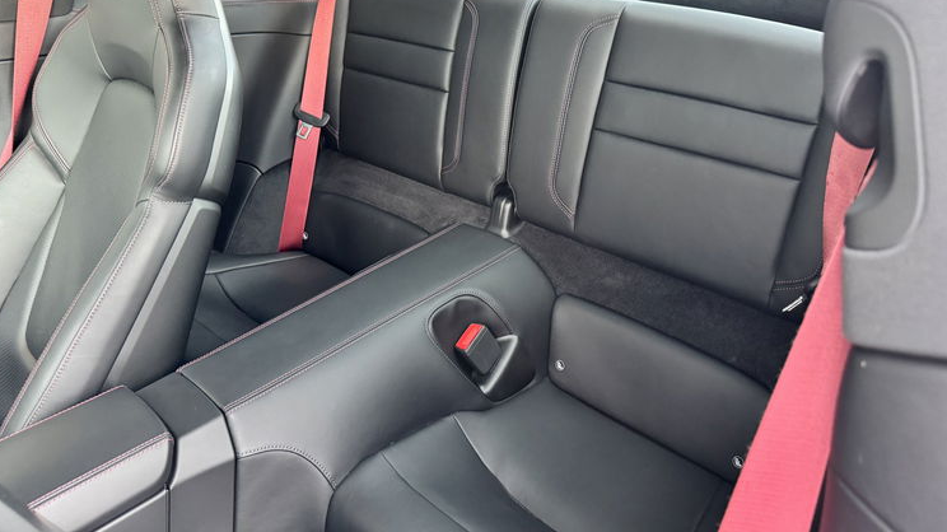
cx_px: 480
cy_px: 216
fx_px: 678
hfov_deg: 69.9
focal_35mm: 27
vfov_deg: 42.7
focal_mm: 6.76
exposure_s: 1/50
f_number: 1.78
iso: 800
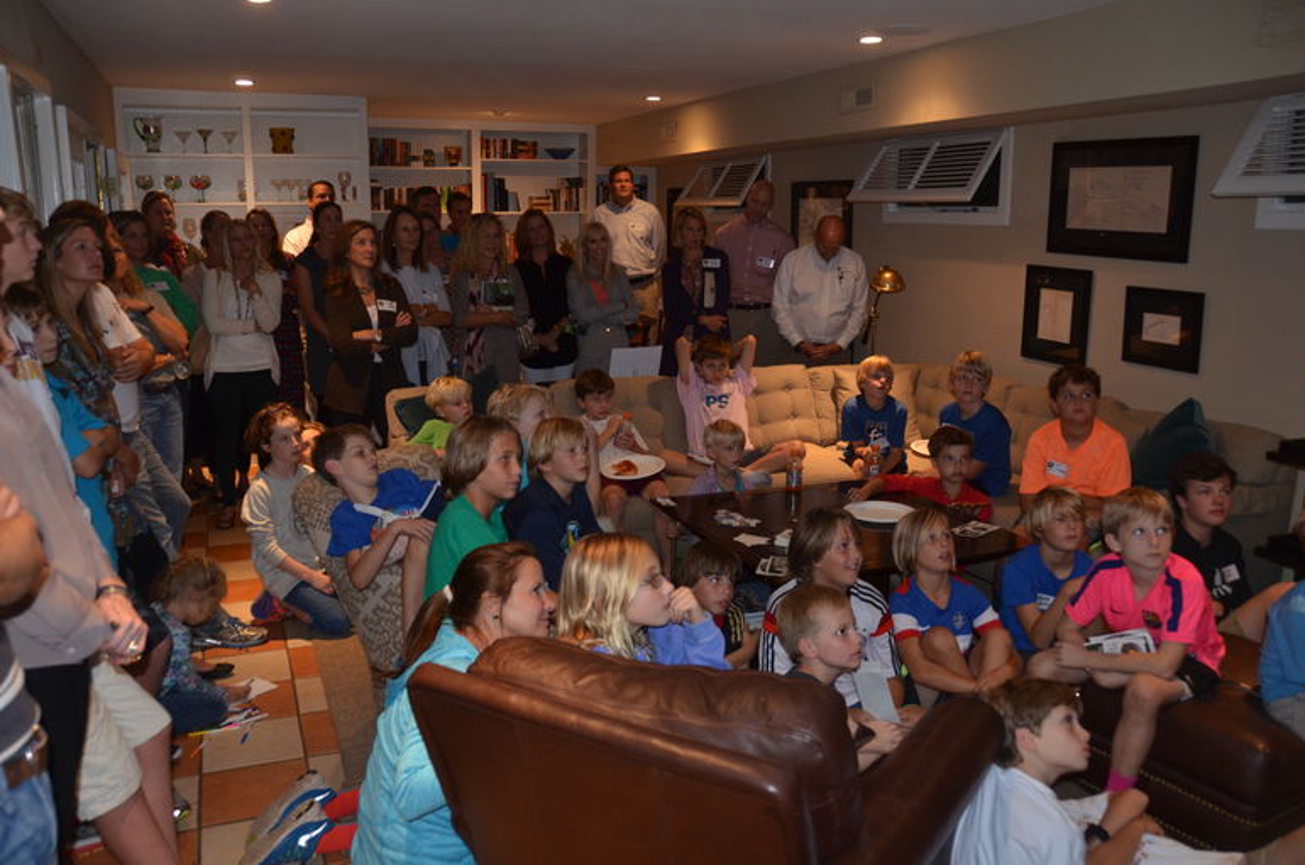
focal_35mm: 27
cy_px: 432
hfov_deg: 67.5
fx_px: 977
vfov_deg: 47.8
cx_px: 652
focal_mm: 18
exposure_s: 1/60
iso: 800
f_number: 3.5
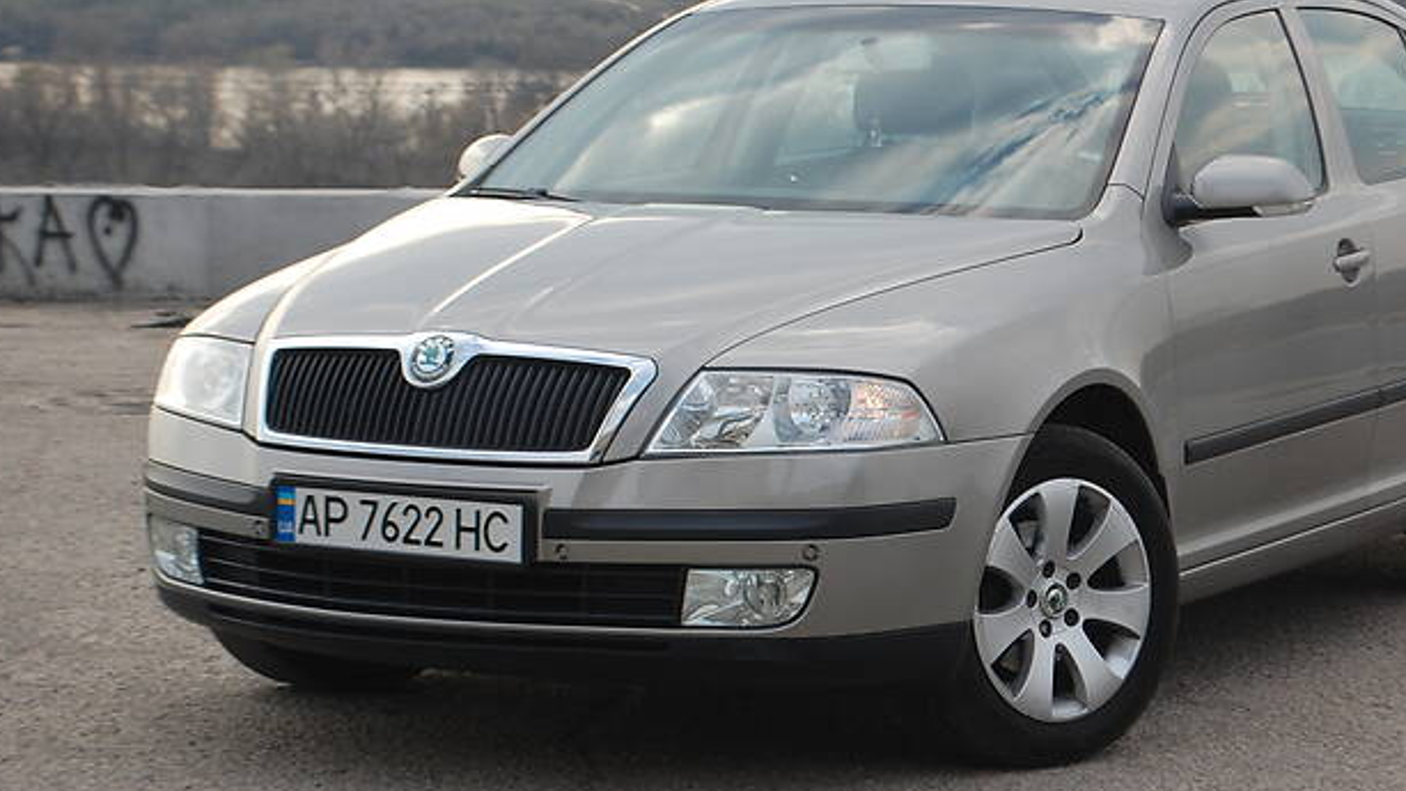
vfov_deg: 10.8
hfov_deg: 19.0
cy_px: 390
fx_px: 4202
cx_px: 810
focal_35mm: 113
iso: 200
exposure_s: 1/200
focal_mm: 55
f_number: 7.1
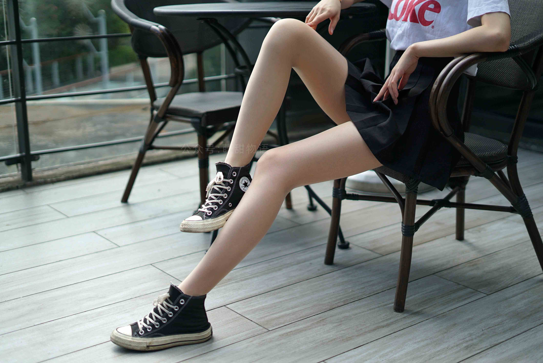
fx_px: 755
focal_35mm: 50
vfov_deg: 27.0
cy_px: 182
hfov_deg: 39.6
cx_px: 272
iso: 200
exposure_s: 1/4000
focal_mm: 50
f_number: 1.8
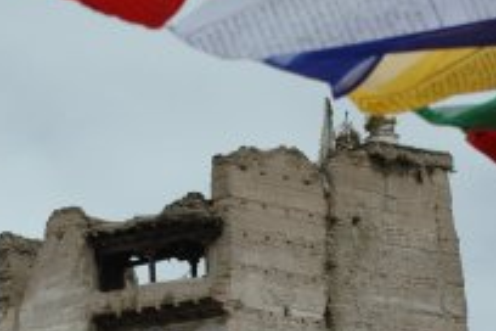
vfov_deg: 3.7
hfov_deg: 5.6
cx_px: 143
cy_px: 404
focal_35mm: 370
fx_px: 5097
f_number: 11
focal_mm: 70
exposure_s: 1/500
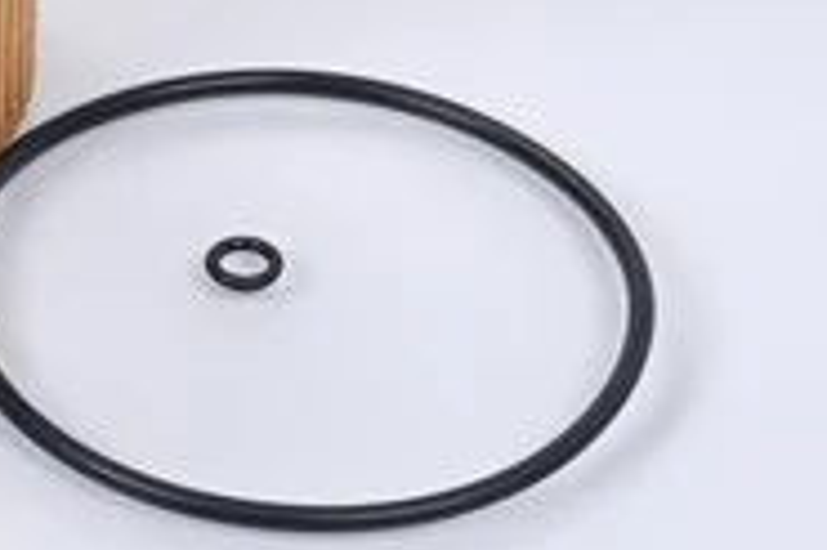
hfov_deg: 10.2
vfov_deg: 6.8
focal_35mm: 198
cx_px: -259
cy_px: -264
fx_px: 4544
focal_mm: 61
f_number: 14
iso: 50
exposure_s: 1/200
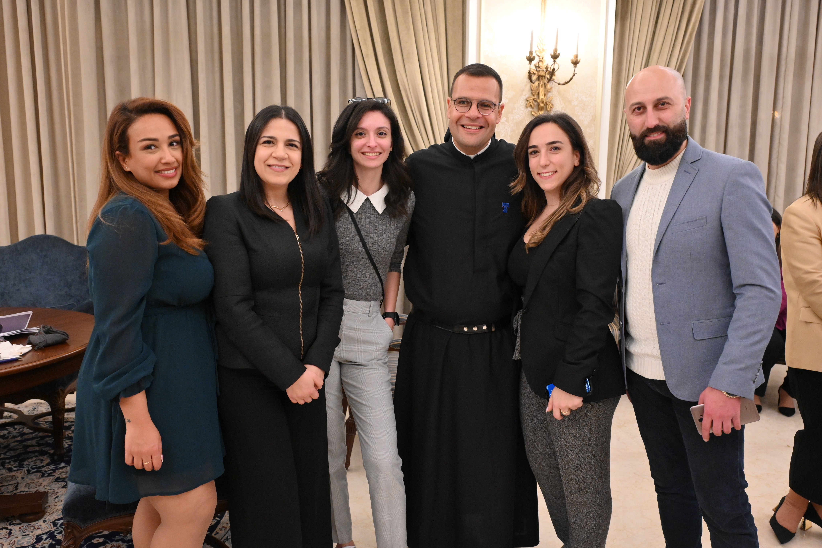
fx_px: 651
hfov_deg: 64.6
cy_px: 274
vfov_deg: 45.6
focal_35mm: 28
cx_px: 411
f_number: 5.6
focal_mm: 28.5
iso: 5000
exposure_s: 1/80
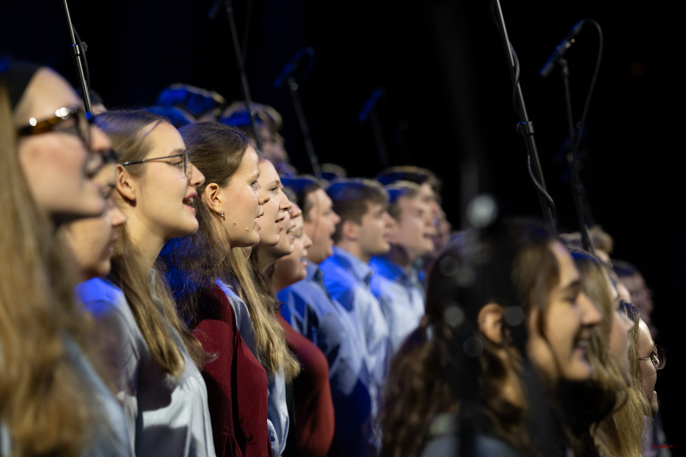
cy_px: 228
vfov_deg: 10.5
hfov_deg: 15.8
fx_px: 2477
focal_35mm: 130
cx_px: 343
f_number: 4.5
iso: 1000
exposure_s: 1/200
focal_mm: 130
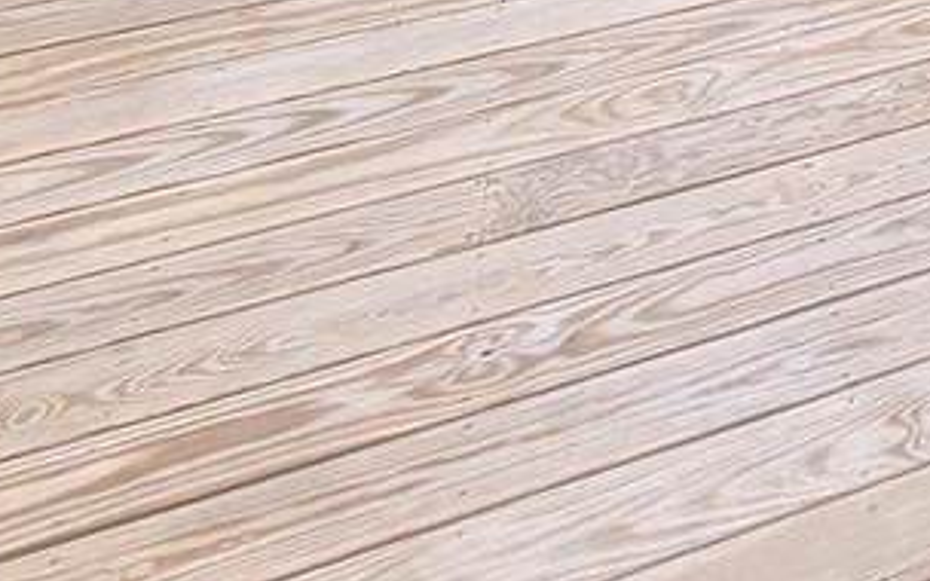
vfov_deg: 13.9
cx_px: 1343
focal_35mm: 58
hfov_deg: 26.7
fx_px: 1470
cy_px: -878
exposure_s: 1/306
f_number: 2.2
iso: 50
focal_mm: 2.2
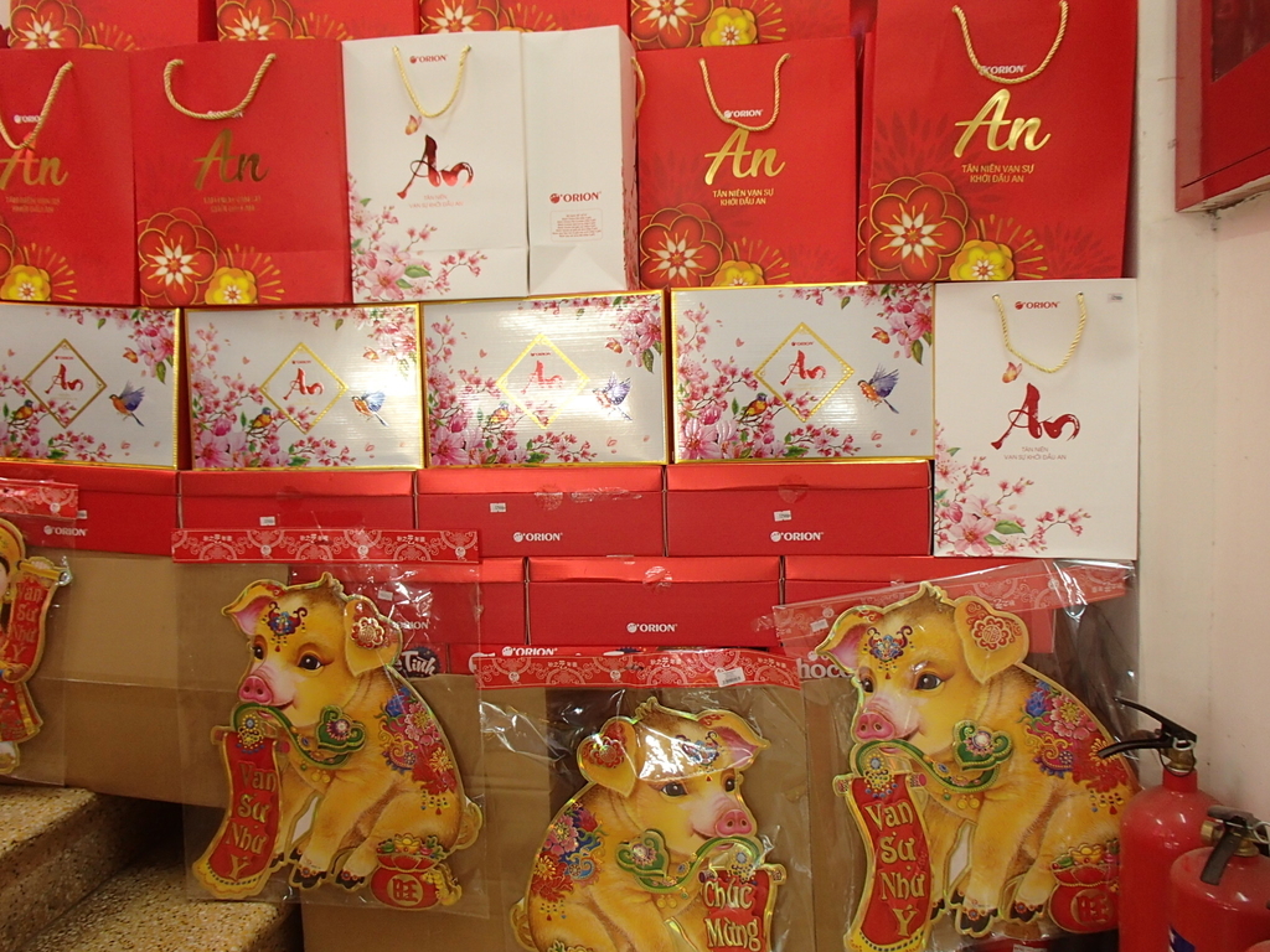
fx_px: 1027
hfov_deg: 63.4
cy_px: 476
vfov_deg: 49.7
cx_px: 635
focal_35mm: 28
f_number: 3.9
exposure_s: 1/10
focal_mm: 5
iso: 200
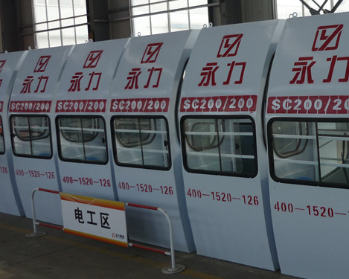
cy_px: 112
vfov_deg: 27.5
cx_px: 269
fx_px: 568
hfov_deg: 33.4
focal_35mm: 55
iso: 100
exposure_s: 1/125
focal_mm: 5.5
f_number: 2.8
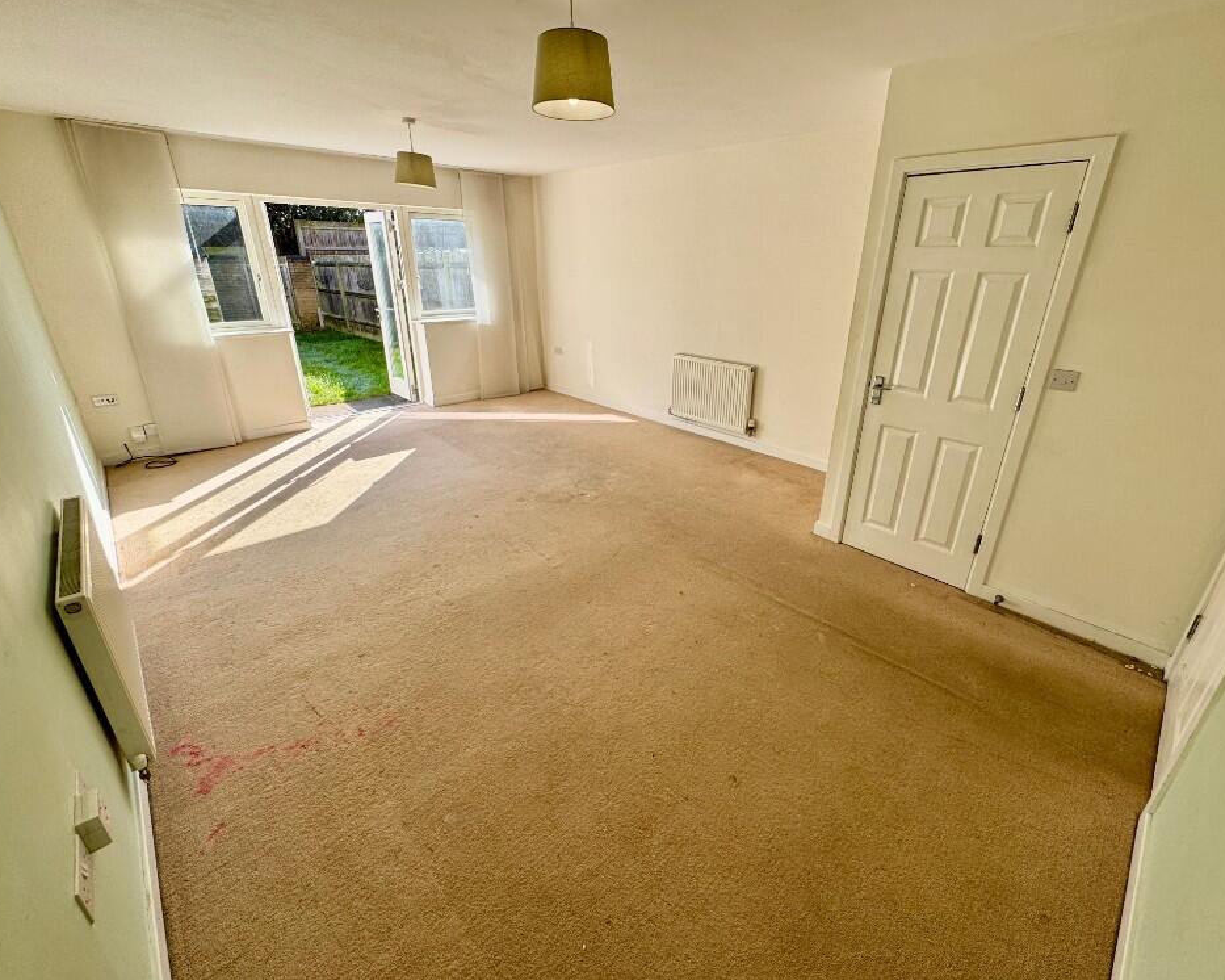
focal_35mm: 15
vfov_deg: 84.0
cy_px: 478
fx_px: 544
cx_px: 632
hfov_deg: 96.8
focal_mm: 2.22
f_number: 2.2
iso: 40
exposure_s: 1/269
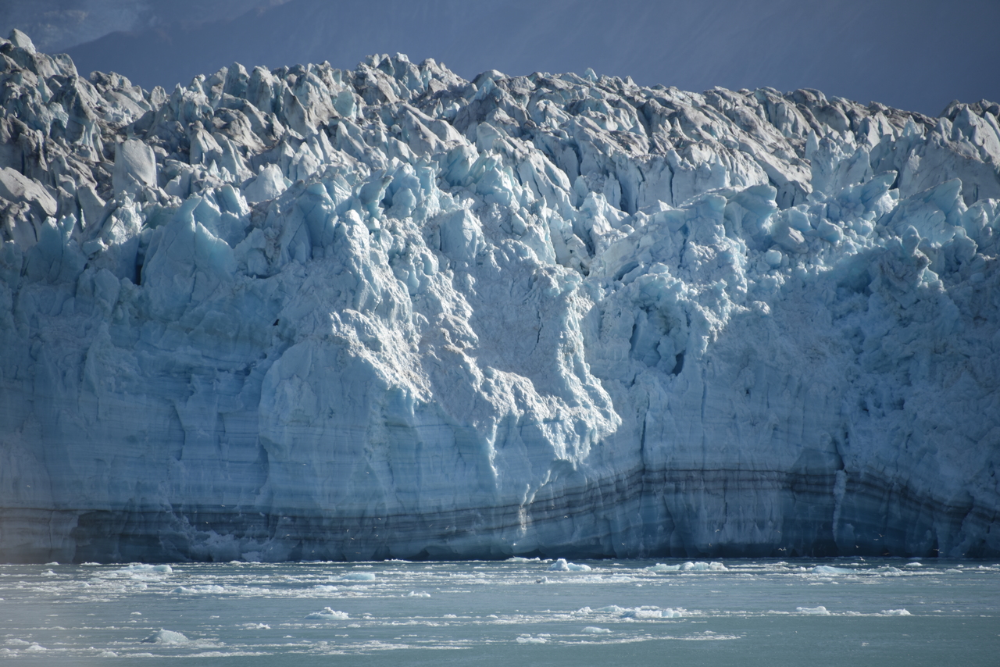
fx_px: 8335
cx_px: 500
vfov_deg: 4.6
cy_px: 334
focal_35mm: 300
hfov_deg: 6.9
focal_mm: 300
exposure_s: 1/640
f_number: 6.3
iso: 100
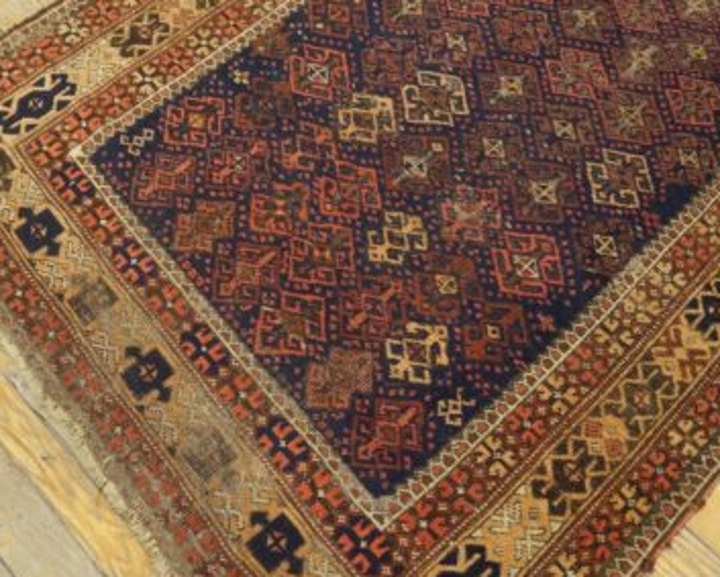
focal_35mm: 43
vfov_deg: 34.5
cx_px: 316
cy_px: 178
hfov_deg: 42.8
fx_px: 917
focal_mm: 18
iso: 3200
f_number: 3.5
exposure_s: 1/160
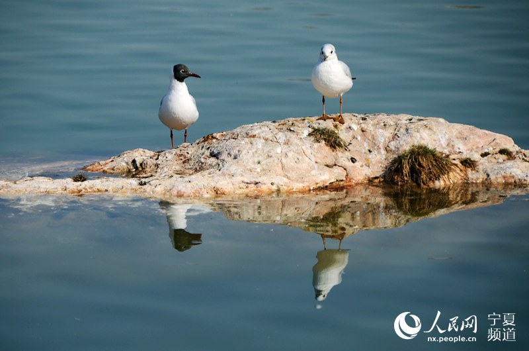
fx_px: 4400
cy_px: 176
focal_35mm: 300
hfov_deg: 6.9
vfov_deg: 4.6
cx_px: 264
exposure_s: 1/1600
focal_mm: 200
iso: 160
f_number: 5.6
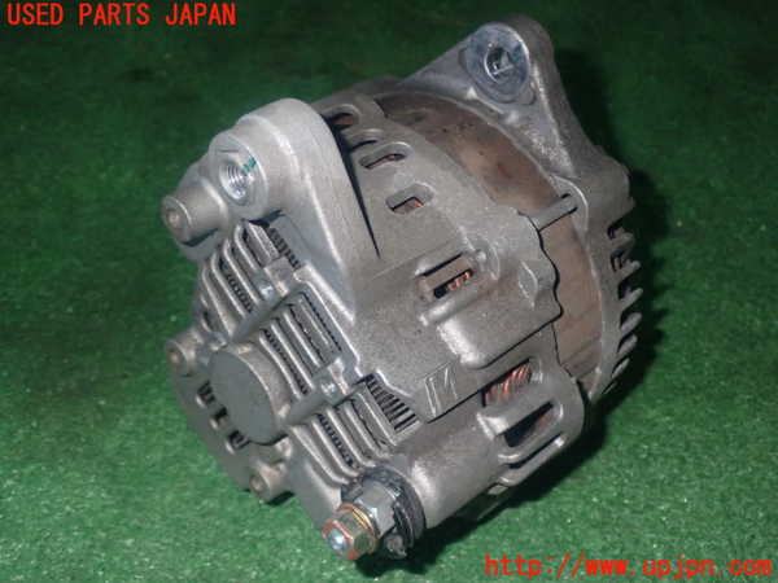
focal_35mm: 47
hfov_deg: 40.4
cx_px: 389
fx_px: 1056
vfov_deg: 30.9
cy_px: 292
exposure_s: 1/50
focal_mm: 8.4
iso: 800
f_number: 9
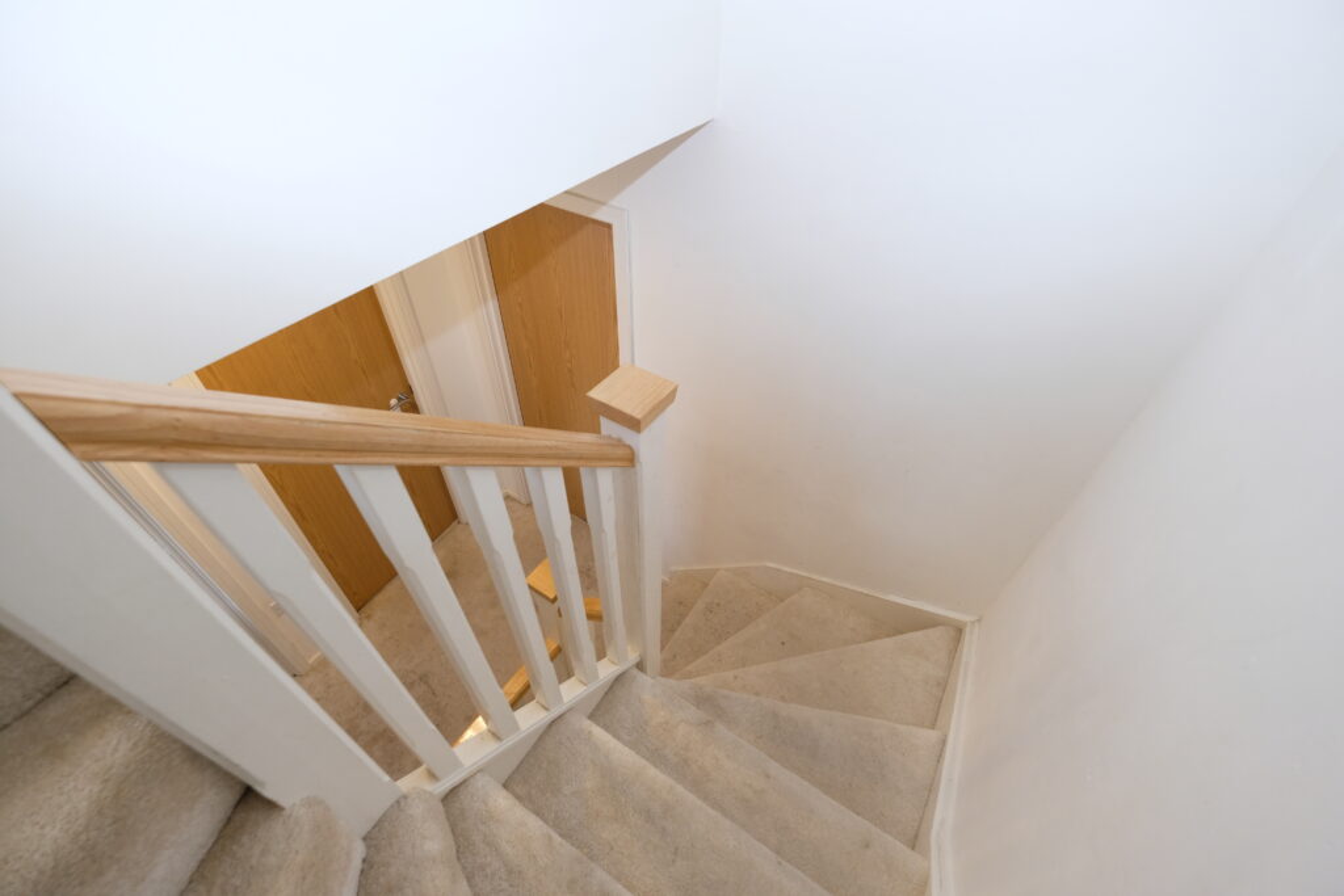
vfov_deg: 77.3
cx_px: 672
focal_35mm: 15
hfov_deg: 100.4
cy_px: 448
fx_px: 560
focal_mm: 10
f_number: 4
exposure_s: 1/50
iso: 800
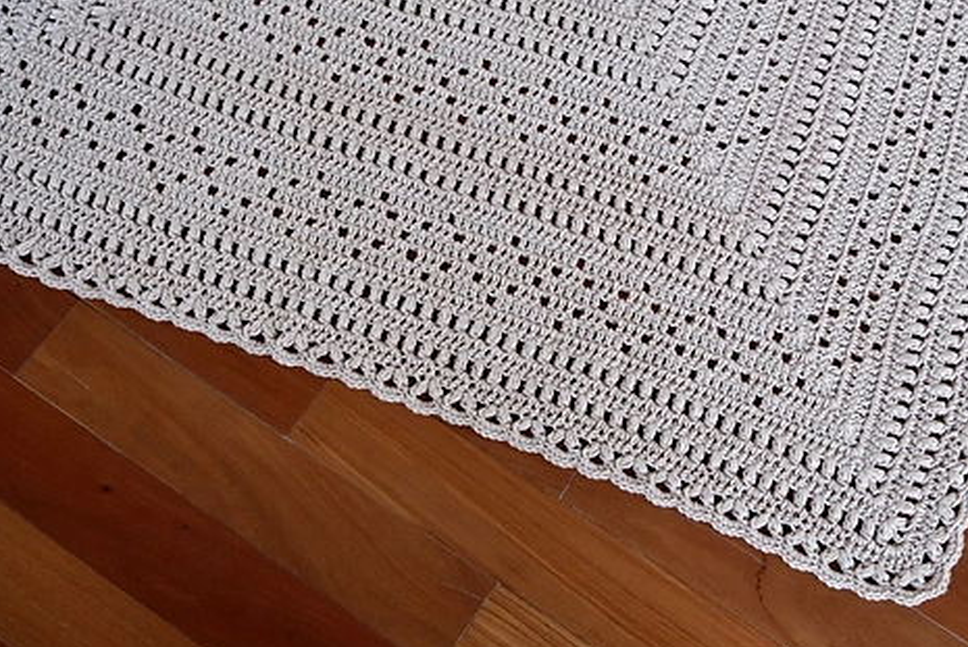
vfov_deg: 30.5
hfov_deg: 43.7
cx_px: 658
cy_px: 269
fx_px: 1184
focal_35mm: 44
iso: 3200
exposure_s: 1/100
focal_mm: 21.2
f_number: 4
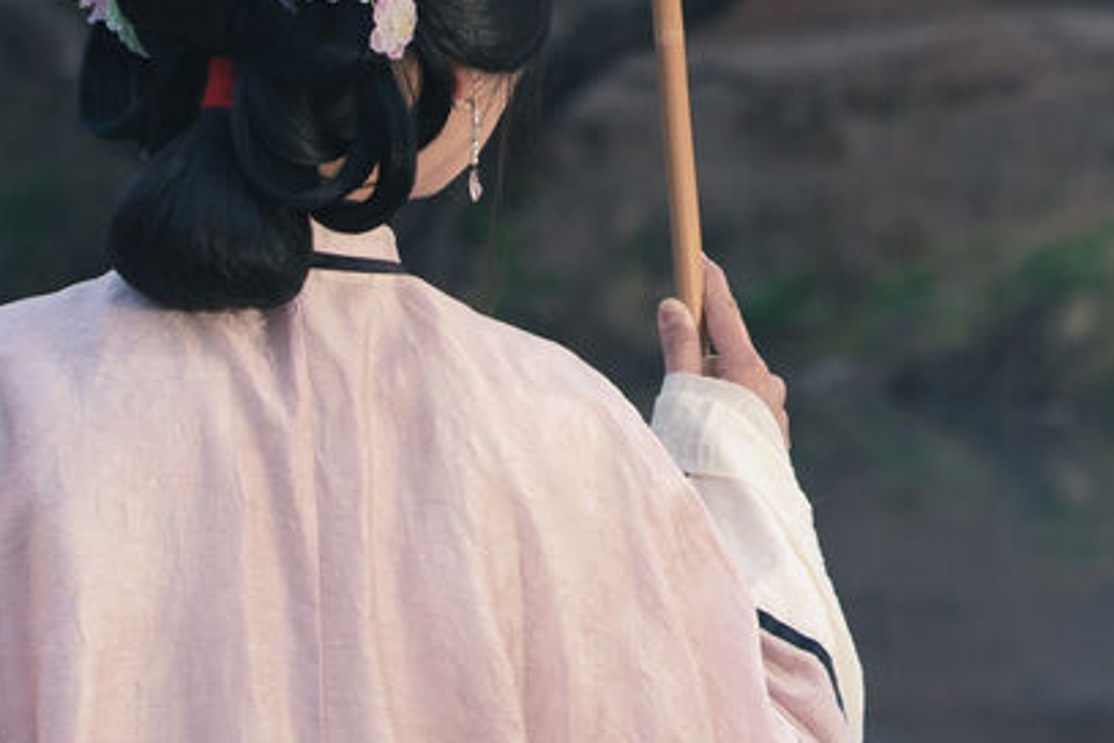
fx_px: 6374
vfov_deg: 6.7
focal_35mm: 206
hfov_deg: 10.0
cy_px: 117
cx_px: 860
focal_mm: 70
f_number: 5
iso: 800
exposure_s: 1/200
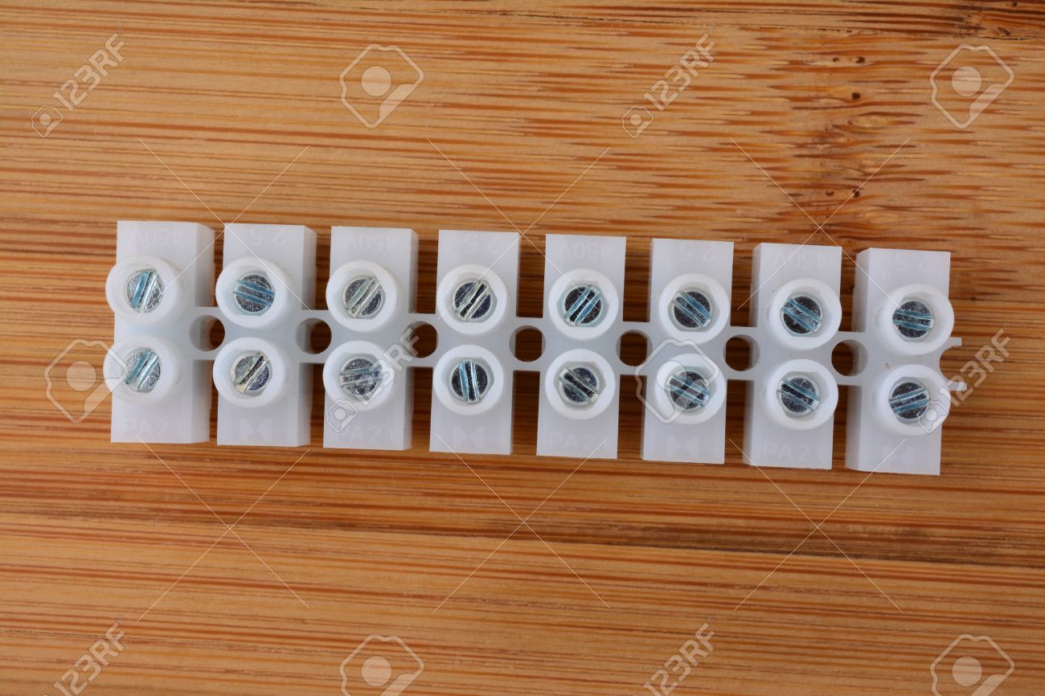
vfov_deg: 22.6
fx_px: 1741
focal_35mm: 60
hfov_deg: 33.4
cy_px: 348
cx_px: 522
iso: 200
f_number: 18
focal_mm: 40
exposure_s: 1/15
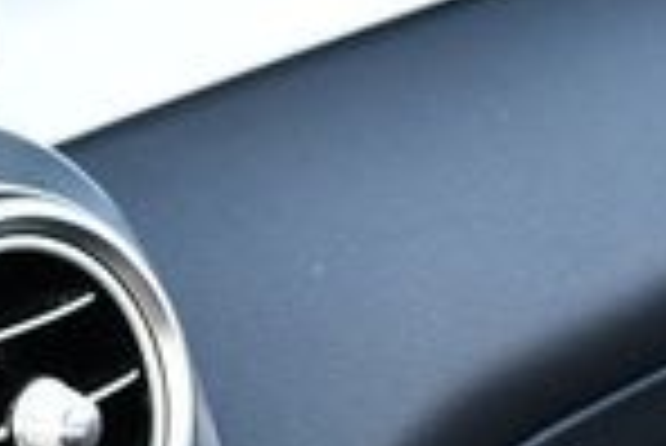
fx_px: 2889
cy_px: 225
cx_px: -464
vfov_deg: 8.8
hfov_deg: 12.2
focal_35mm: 156
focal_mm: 18
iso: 800
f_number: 3.5
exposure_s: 1/200
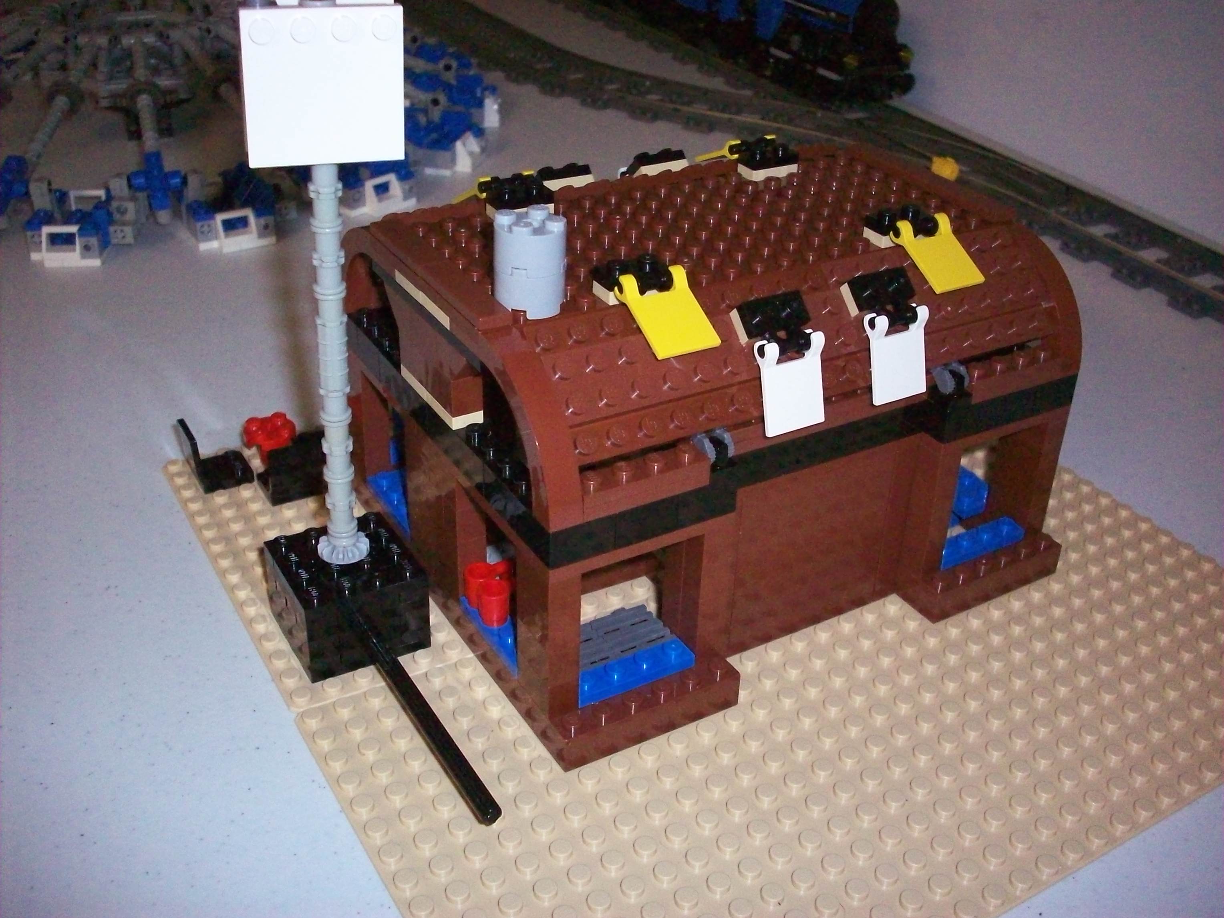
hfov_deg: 50.1
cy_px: 459
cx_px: 612
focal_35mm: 37
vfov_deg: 38.7
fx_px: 1308
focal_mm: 6.2
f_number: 2.8
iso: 400
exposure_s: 1/128
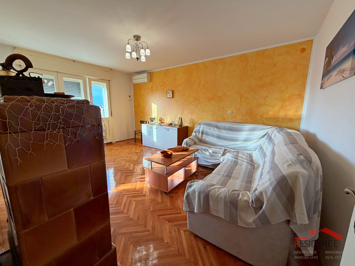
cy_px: 133
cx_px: 178
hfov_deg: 102.1
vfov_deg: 85.7
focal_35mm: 14
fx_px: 144
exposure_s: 1/100
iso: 100
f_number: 2.2
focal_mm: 2.22
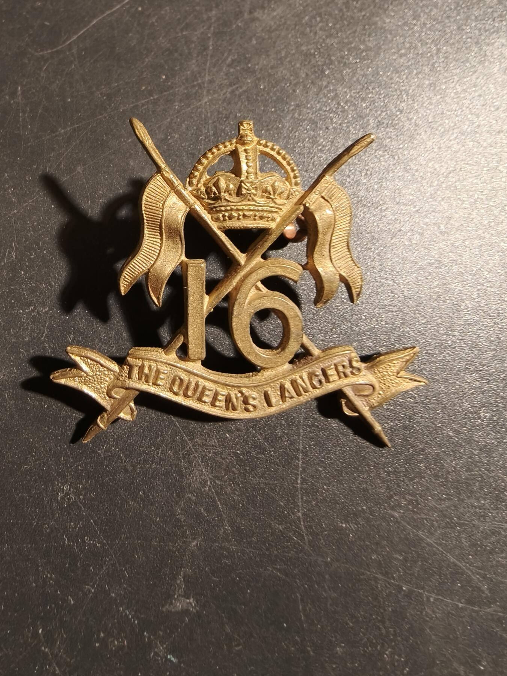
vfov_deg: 73.9
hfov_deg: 58.9
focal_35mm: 23
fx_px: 449
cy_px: 338
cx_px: 254
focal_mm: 2.32
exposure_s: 1/53.6
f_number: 2
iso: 160
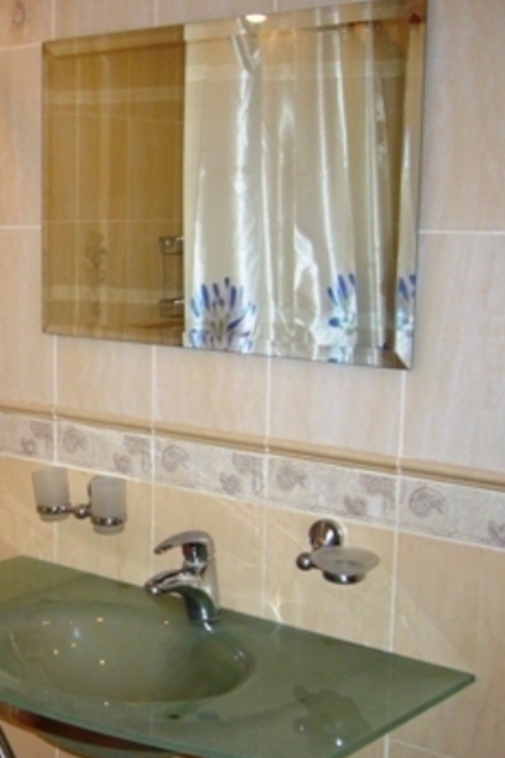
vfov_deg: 33.9
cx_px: -43
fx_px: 1242
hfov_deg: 21.8
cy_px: 440
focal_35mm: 59
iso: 125
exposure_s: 1/30
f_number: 2.8
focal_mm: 5.8
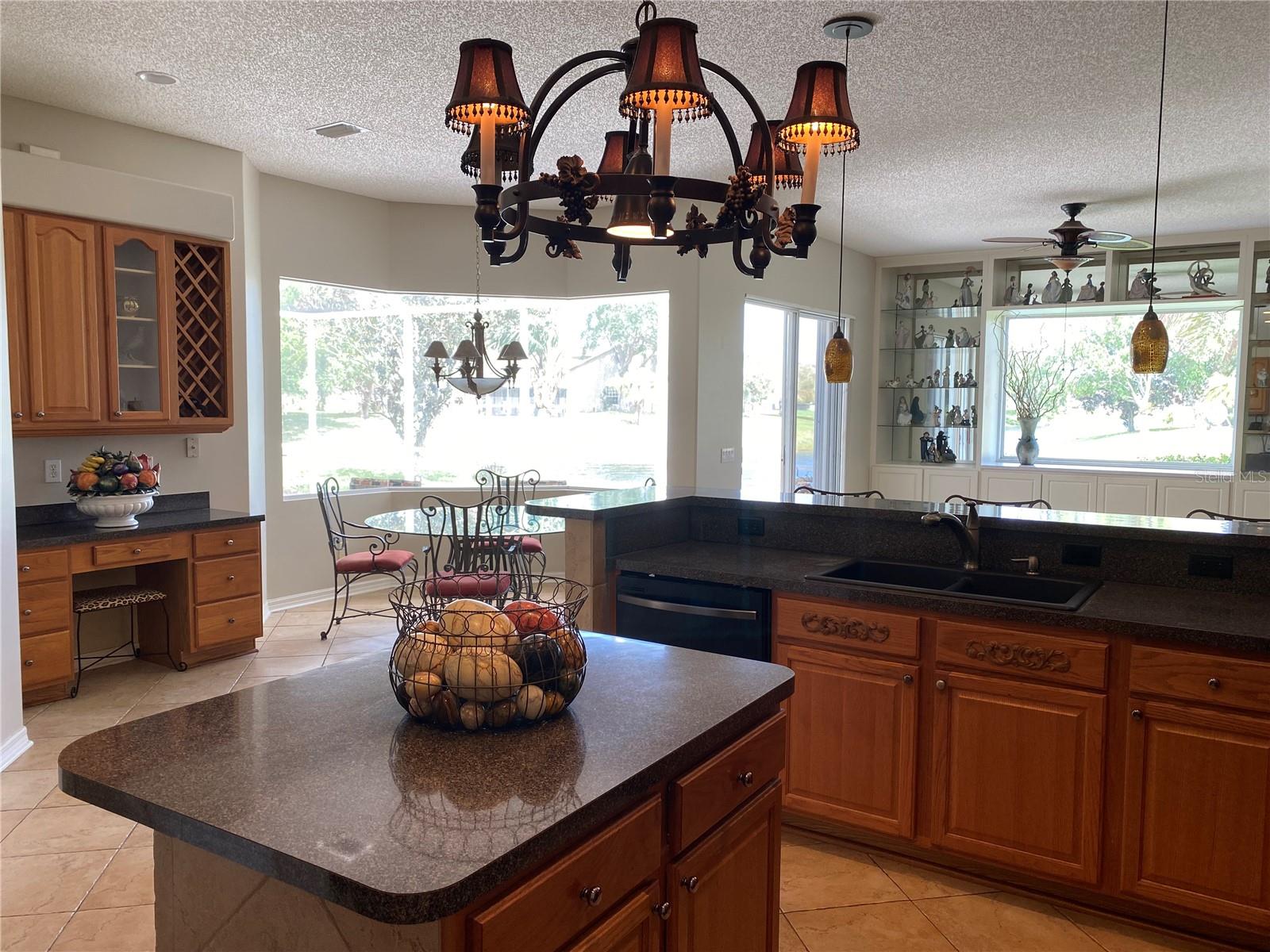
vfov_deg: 53.1
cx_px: 635
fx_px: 954
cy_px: 476
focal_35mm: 26
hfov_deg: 67.3
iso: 40
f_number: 1.8
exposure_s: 1/120
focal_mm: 4.25
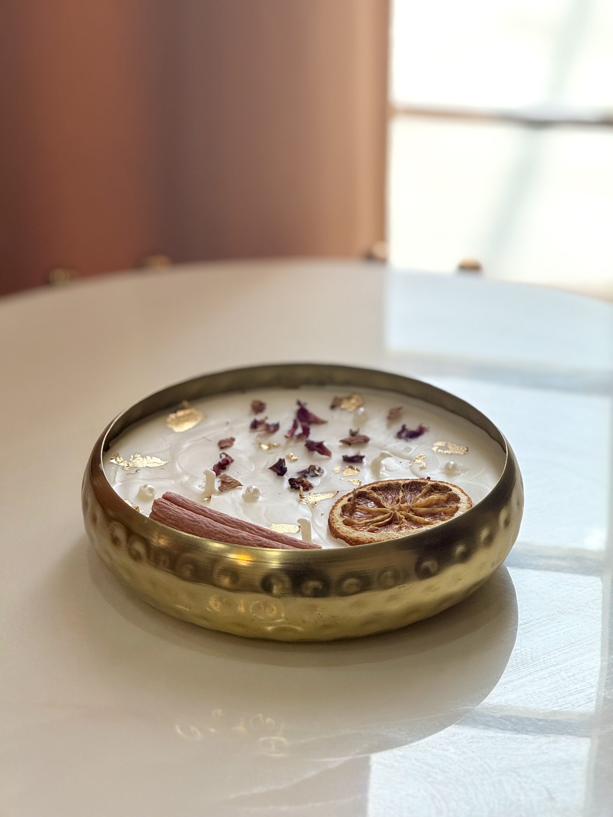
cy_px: 408
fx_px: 2833
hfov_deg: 12.3
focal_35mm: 120
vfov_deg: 16.4
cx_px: 306
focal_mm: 15.66
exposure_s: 1/99
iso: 80
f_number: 2.8
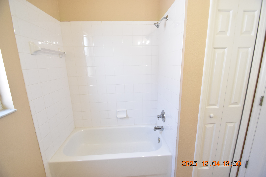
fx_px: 111
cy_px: 88
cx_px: 133
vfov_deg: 77.3
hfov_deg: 100.4
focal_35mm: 15
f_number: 3.5
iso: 800
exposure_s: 1/125
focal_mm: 10
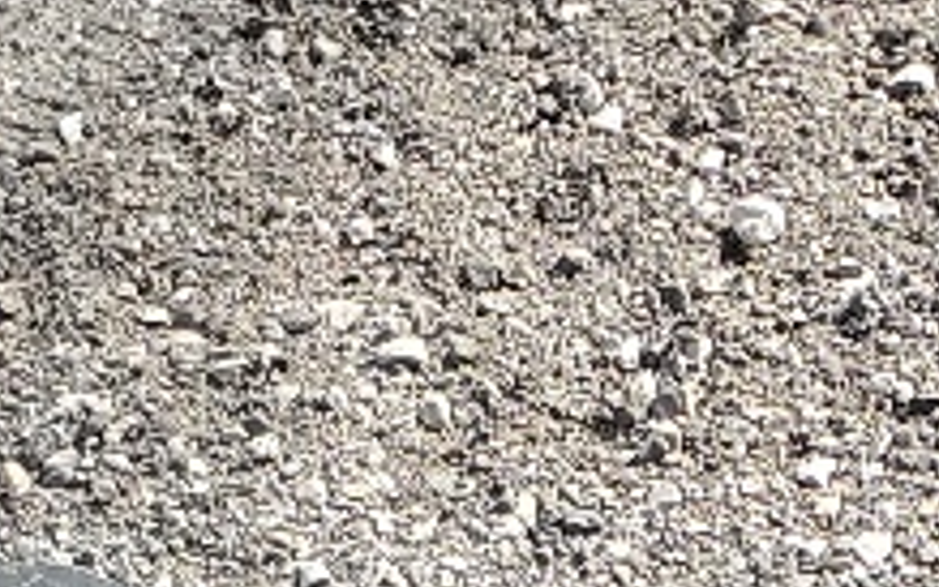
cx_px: 828
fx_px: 5145
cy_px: 1744
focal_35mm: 201
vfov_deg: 6.1
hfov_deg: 10.4
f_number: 1.5
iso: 50
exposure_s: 1/833
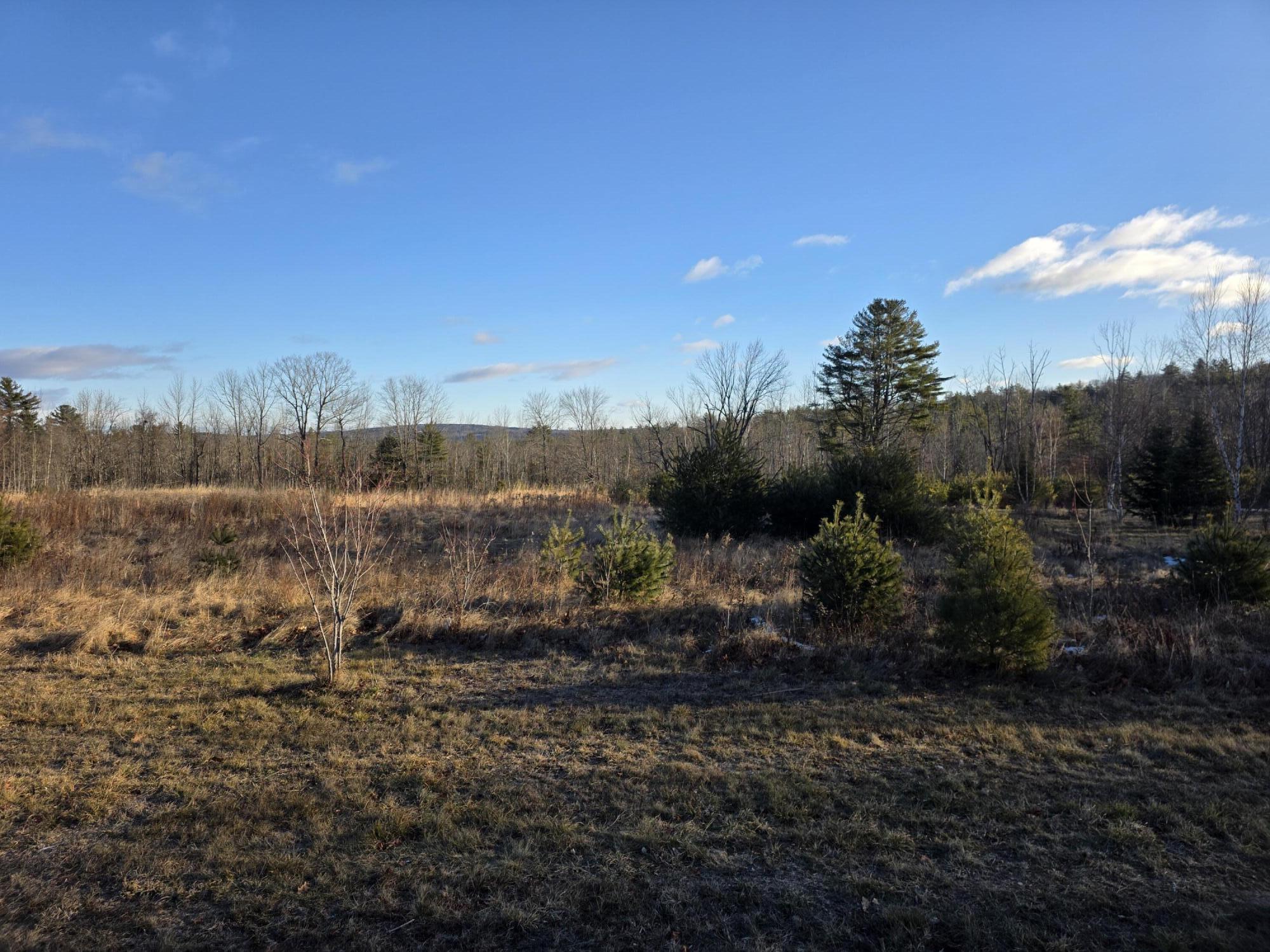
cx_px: 635
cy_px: 476
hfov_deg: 73.9
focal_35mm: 23
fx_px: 844
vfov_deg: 58.9
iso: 80
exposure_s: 1/2859
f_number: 1.7
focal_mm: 6.3
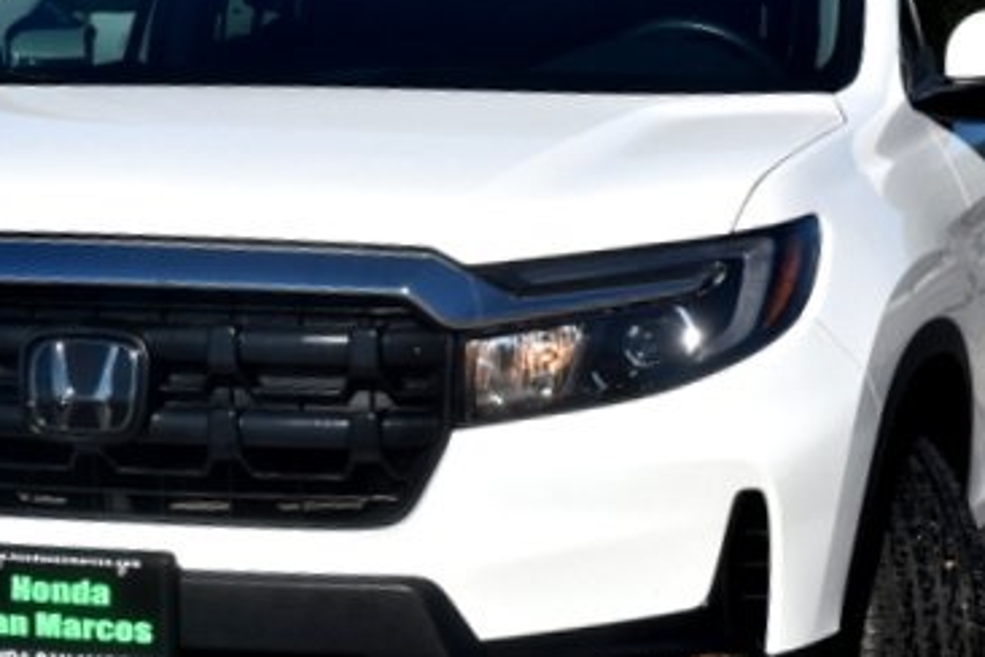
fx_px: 3447
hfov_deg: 16.3
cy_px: 341
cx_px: 444
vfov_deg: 10.9
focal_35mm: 126
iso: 200
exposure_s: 1/500
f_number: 11
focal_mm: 48
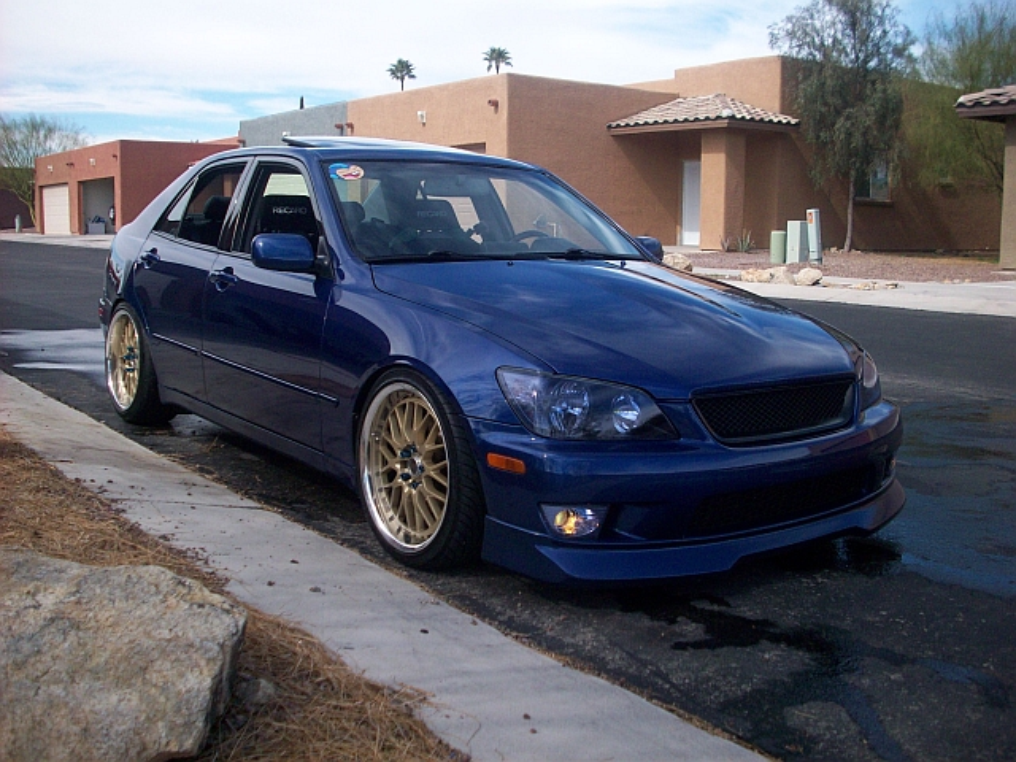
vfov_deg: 38.7
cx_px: 508
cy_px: 381
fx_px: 1086
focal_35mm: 37
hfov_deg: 50.1
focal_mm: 6.2
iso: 80
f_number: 5.6
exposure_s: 1/248
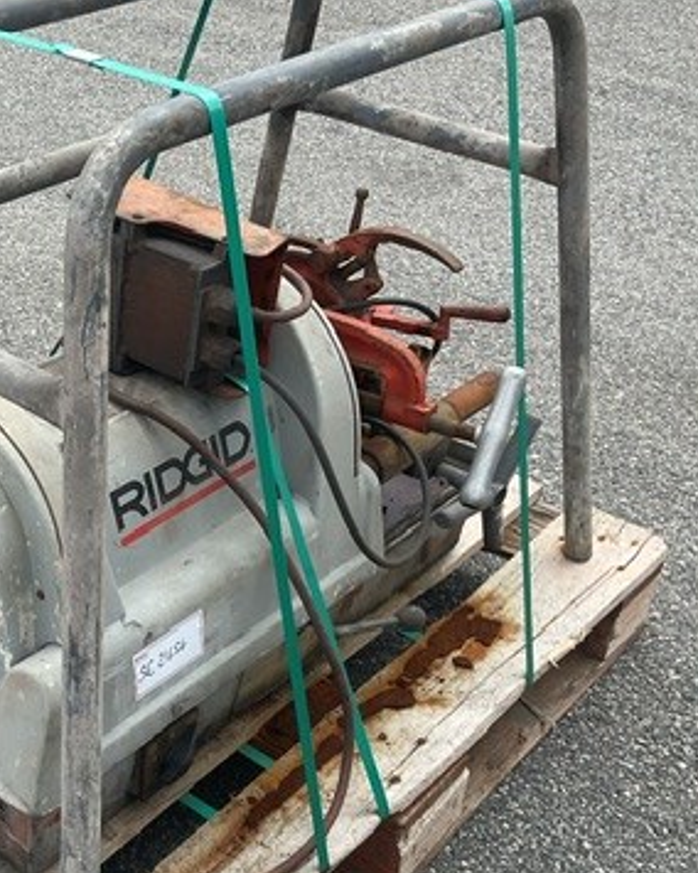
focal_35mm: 51
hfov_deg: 28.6
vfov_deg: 36.5
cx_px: 76
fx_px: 1317
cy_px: 531
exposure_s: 1/997
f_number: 1.8
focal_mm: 3
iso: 16
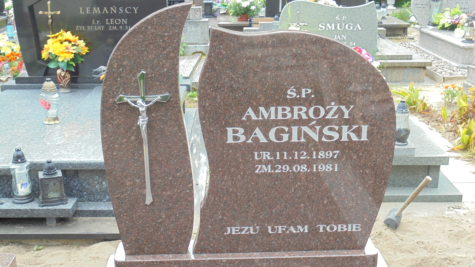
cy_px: 147
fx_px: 592
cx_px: 238
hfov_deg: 43.7
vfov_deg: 25.4
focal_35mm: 47
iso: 100
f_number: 4.5
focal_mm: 7.8
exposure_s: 1/60
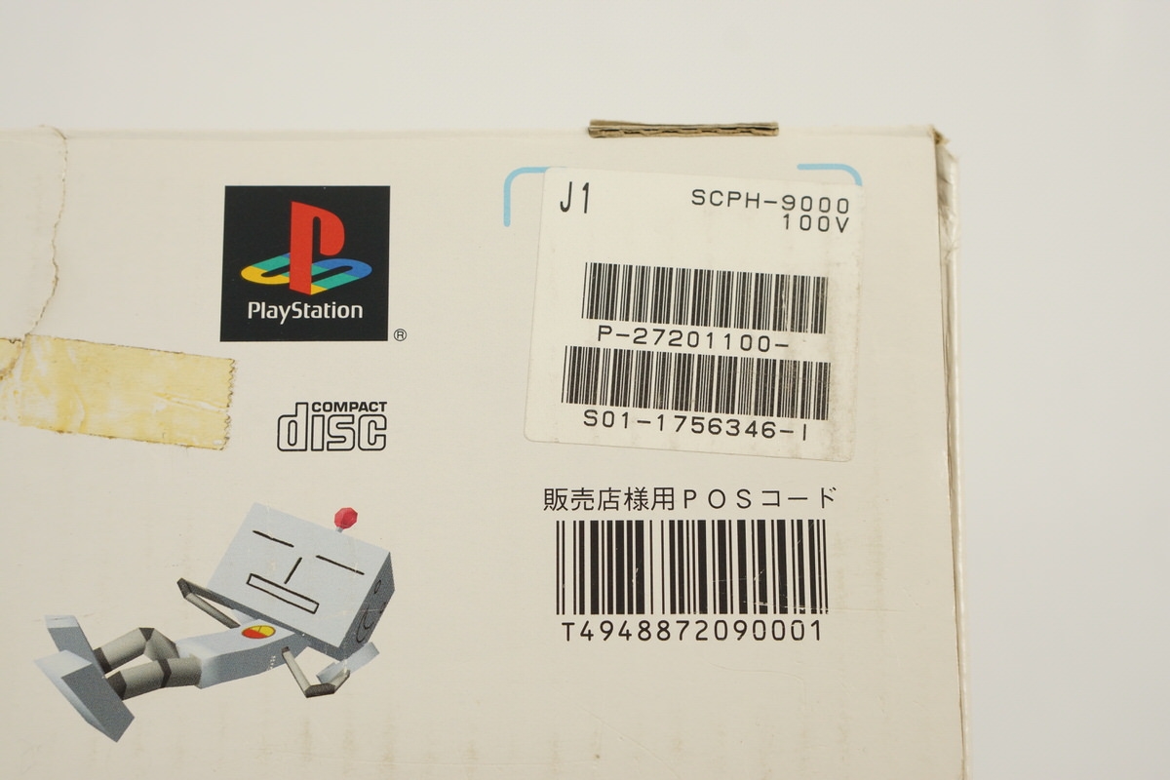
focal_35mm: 75
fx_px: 2437
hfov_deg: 27.0
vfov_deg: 18.2
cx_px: 585
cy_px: 390
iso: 640
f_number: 6.3
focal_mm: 50
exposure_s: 1/80
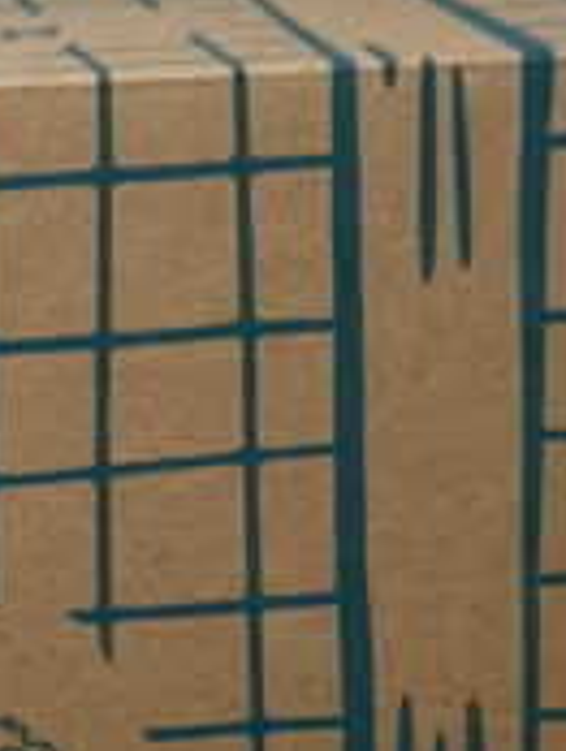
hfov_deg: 9.6
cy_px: 811
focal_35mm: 153
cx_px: -48
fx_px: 3327
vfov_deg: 12.7
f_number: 1.5
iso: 125
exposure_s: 1/121
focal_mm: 5.7
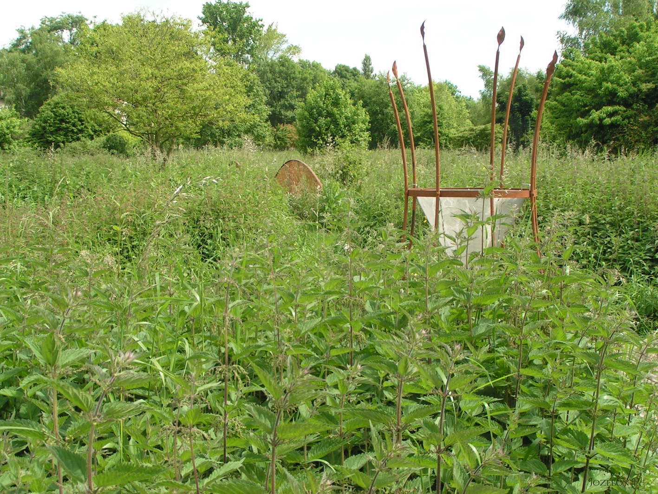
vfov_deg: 29.7
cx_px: 329
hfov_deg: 38.9
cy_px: 247
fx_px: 931
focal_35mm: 49
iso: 50
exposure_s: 1/160
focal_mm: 7.6
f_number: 5.6
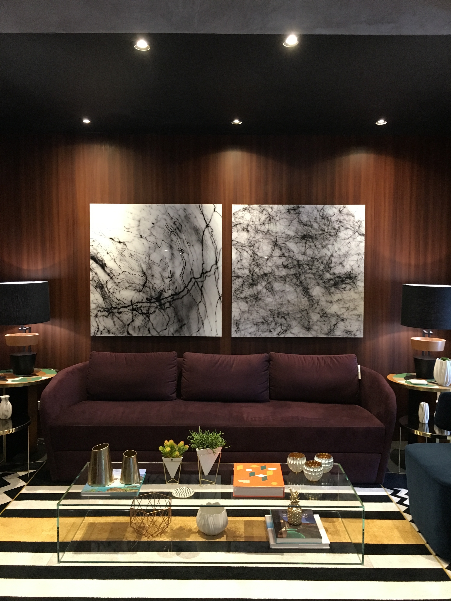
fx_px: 504
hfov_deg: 48.2
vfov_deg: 61.7
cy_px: 300
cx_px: 226
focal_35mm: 29
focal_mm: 4.15
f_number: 2.2
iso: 200
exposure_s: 1/17
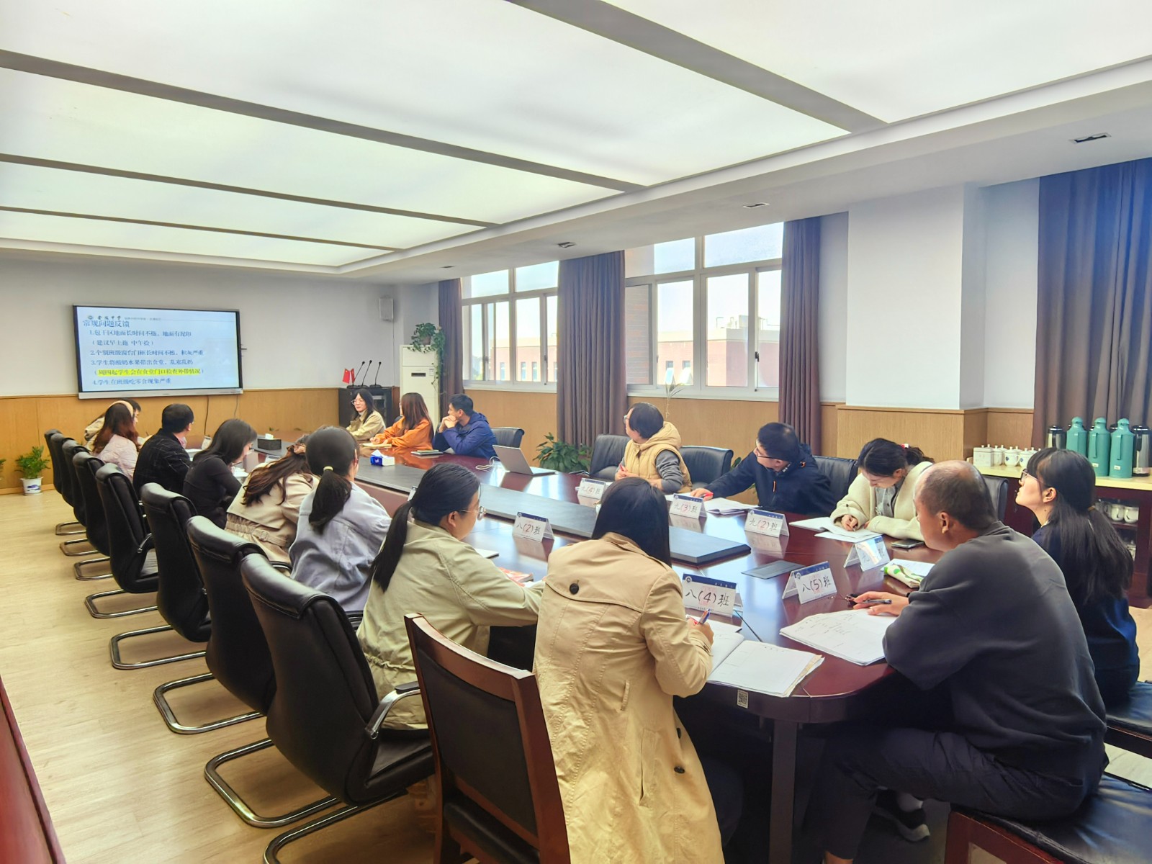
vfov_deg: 61.1
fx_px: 732
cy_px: 432
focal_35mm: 22
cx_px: 576
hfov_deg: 76.4
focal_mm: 1.95
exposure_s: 1/100
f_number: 2.2
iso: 50
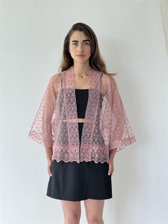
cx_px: 84
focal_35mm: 48
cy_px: 112
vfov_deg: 39.6
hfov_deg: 30.3
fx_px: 310
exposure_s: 1/163
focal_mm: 6.76
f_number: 1.78
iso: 80
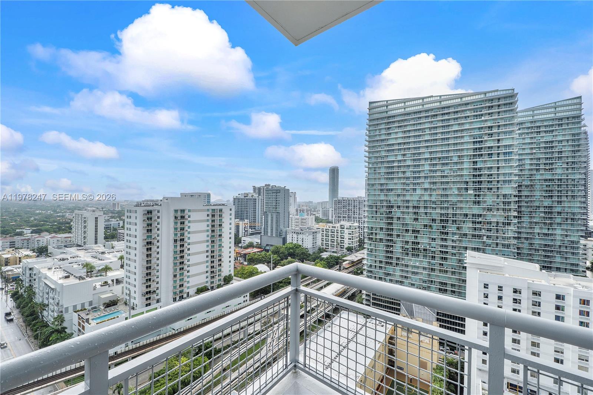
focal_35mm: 15
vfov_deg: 77.3
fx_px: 247
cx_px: 296
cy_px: 198
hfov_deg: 100.4
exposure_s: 1/60
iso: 100
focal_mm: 10
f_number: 11
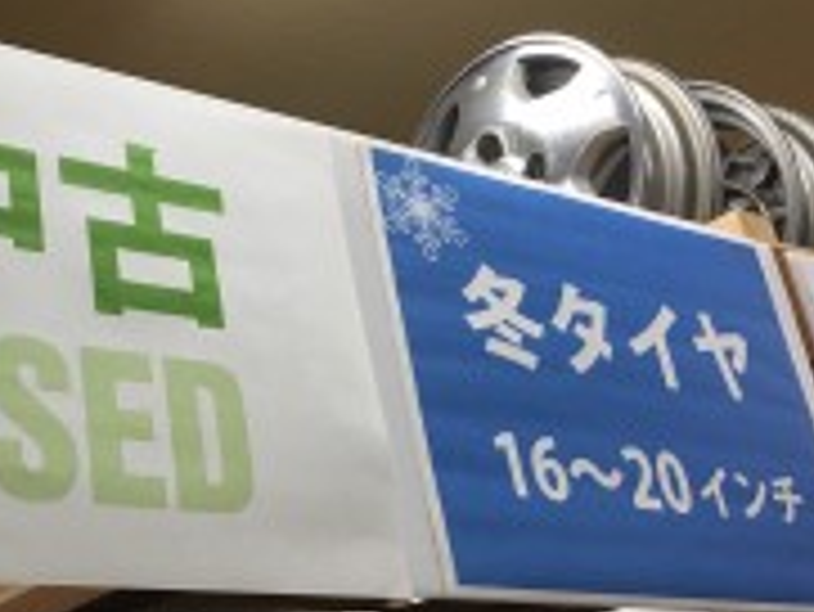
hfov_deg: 32.7
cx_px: 94
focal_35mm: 56
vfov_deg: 26.1
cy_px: 326
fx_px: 1318
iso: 40
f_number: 2.2
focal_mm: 4.15
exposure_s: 1/30
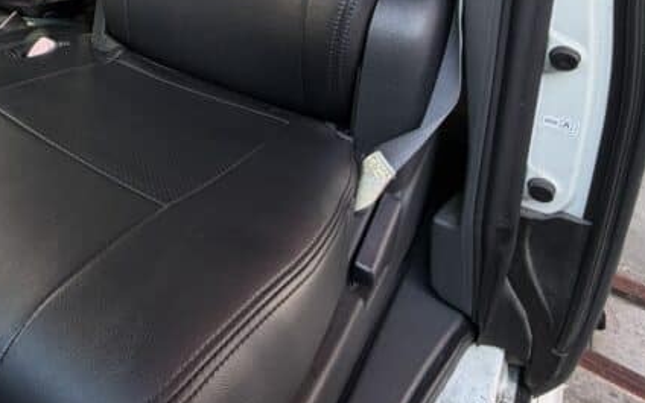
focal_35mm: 28
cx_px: 106
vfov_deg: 38.1
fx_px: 492
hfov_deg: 59.8
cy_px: -24
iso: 100
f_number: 2.2
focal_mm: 2.22
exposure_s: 1/121
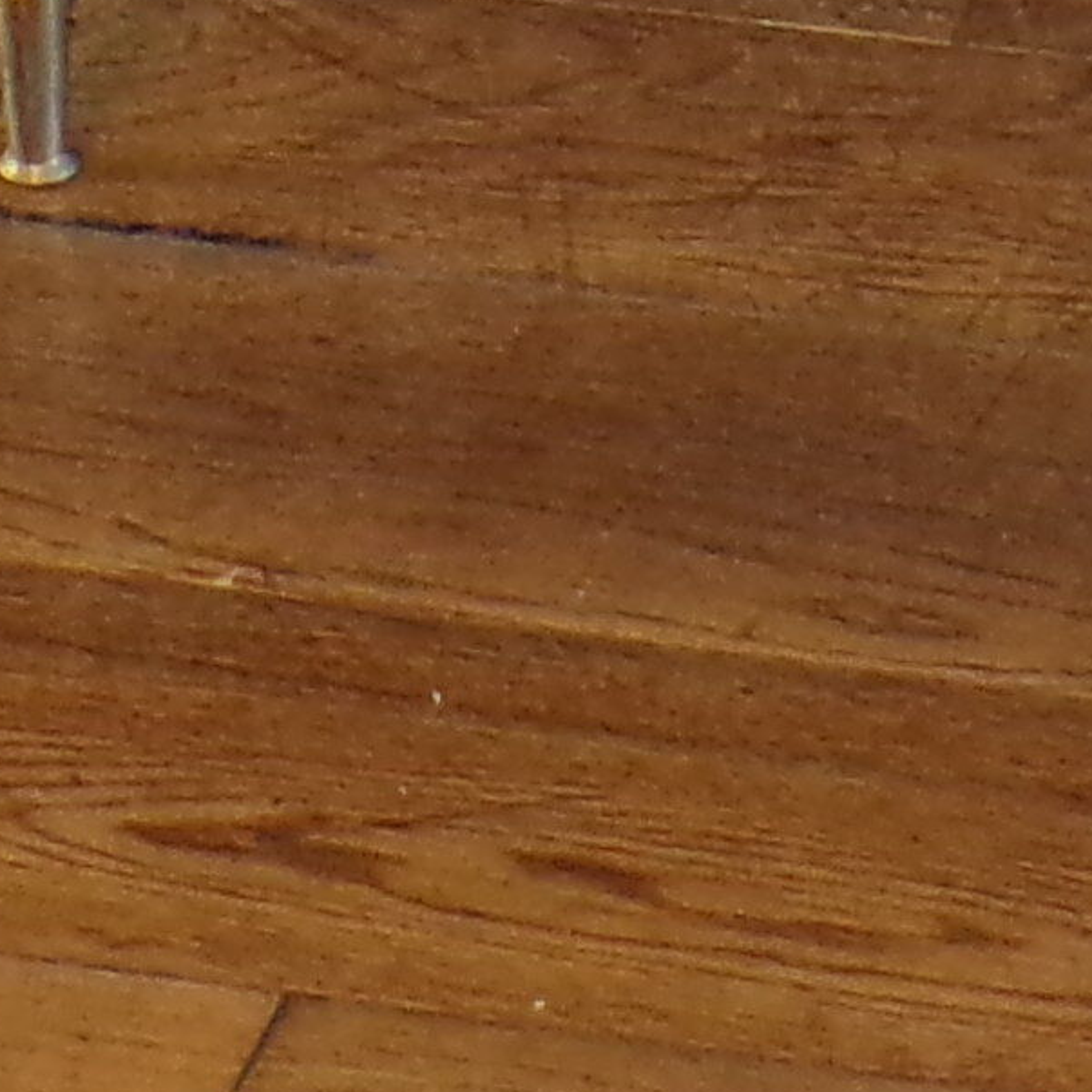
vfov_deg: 7.6
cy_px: -1389
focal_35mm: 216
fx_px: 7709
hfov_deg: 8.0
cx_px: 1566
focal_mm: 5.8
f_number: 3.2
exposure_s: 1/25
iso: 200
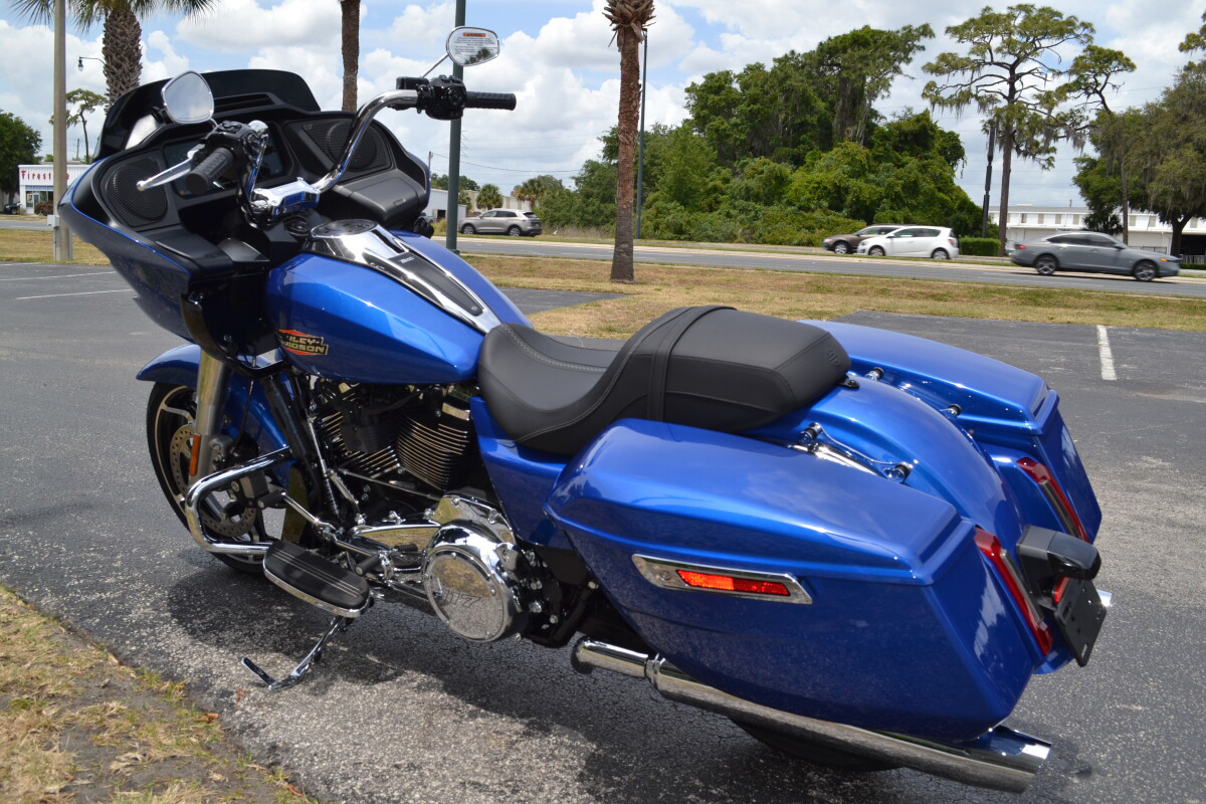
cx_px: 603
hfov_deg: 57.2
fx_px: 1105
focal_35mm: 33
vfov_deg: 40.0
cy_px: 402
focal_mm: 22
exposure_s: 1/200
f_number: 10
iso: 100
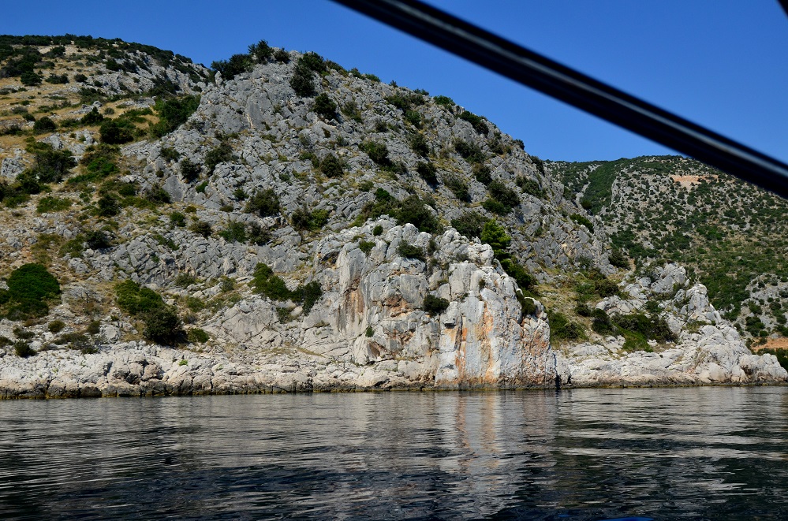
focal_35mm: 36
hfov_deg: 53.2
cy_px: 260
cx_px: 394
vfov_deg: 36.7
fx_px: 786
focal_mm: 24
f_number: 5.6
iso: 400
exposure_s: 1/2500
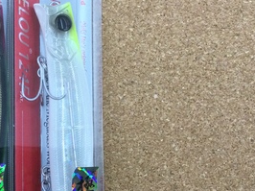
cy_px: 118
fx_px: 515
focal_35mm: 70
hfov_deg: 26.6
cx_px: 11
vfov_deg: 20.9
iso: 40
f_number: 2.4
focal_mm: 3.3
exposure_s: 1/30
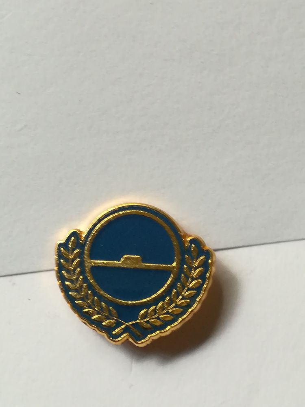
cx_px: 152
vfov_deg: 28.6
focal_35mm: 68
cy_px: 204
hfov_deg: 21.6
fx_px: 799
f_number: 2.2
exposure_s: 1/30
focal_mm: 3.83
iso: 200
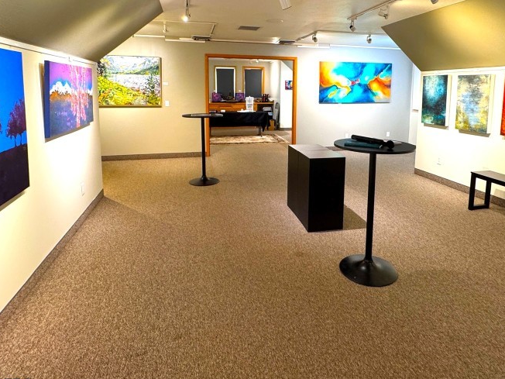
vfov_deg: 59.6
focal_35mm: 22
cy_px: 124
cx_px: 277
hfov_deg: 76.2
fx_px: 321
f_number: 2.2
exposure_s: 1/60
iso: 200
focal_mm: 2.22
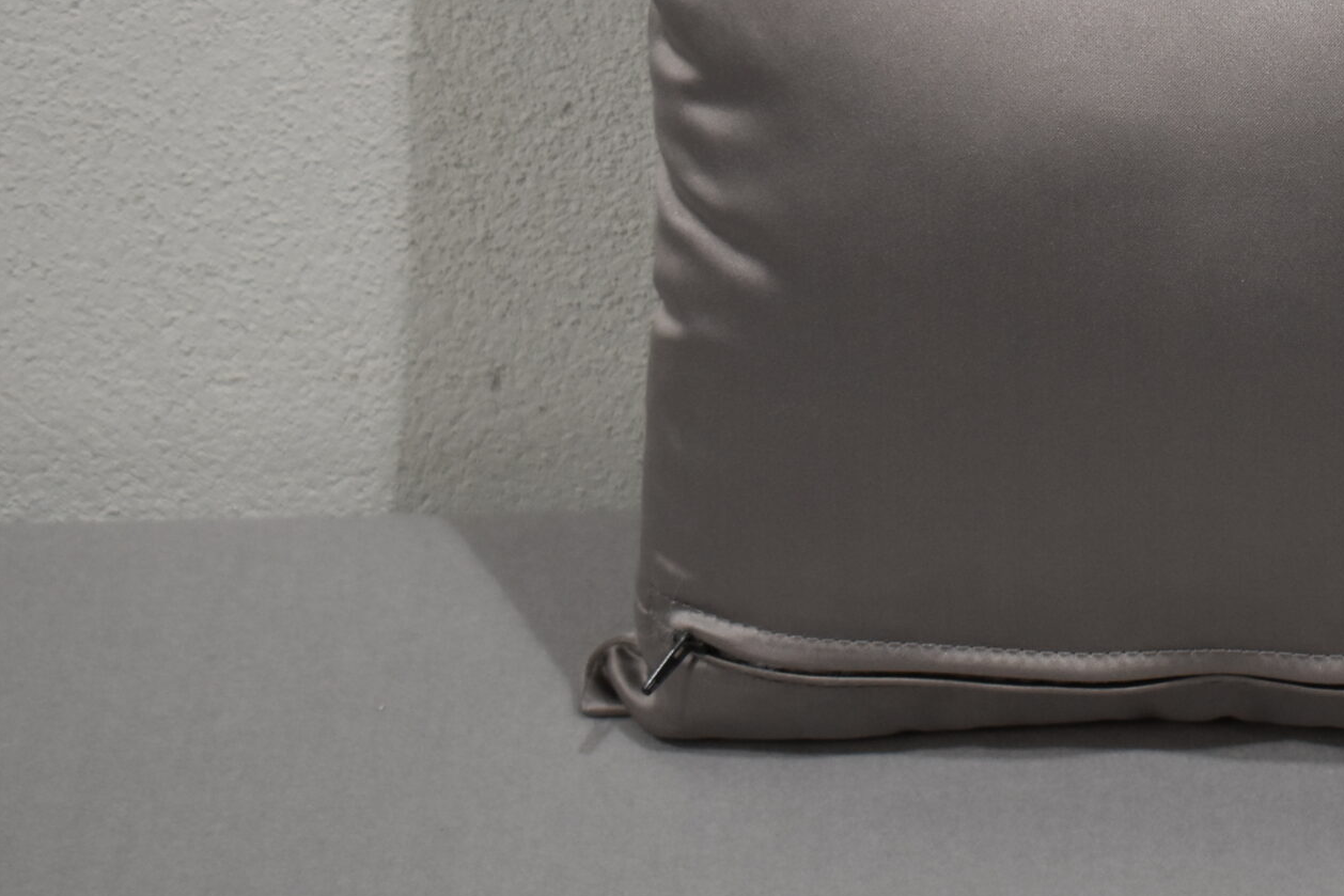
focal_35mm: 116
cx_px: 1194
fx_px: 4331
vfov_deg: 11.7
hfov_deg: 17.4
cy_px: 80
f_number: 4.8
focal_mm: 38
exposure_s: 1/250
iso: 640
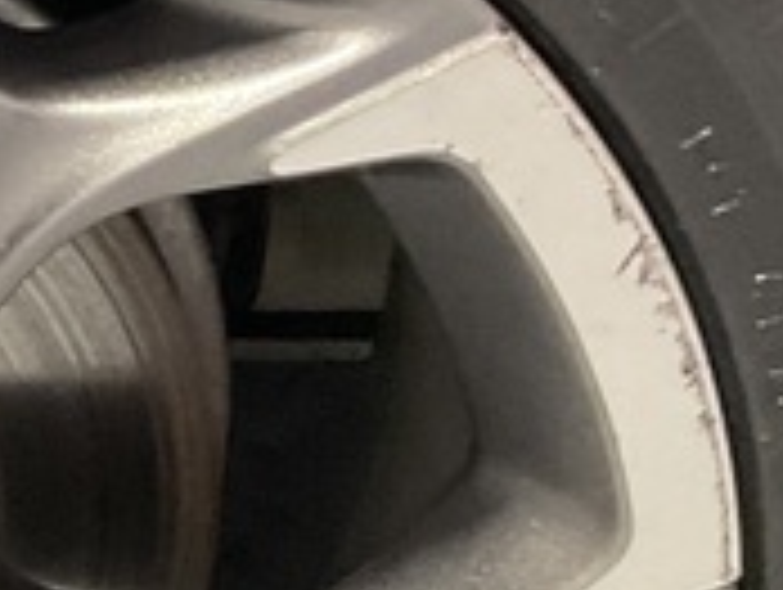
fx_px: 3624
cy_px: 599
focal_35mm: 160
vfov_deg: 9.2
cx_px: -364
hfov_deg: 11.8
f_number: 1.8
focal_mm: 3
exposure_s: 1/60
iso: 250
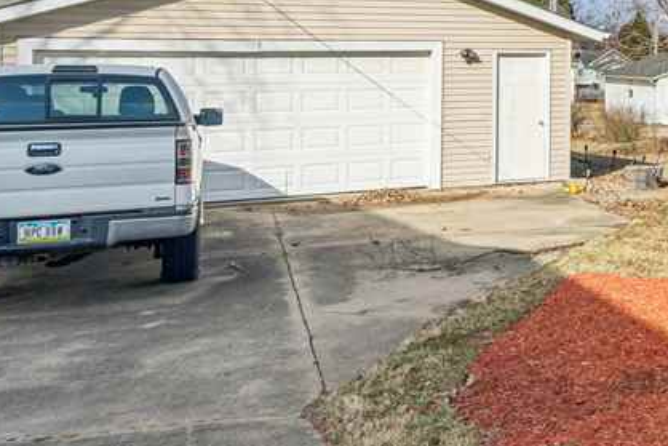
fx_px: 909
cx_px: 773
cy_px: 65
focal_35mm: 49
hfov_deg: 33.8
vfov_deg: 26.8
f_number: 10
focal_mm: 16
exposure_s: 1/400
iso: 400
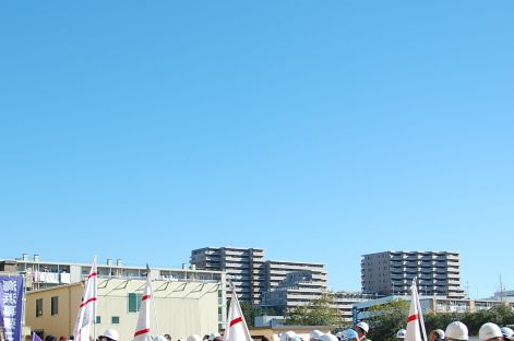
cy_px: 257
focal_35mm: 56
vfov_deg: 23.8
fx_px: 798
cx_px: 207
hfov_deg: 35.6
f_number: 4.5
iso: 200
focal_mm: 22
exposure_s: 1/1000
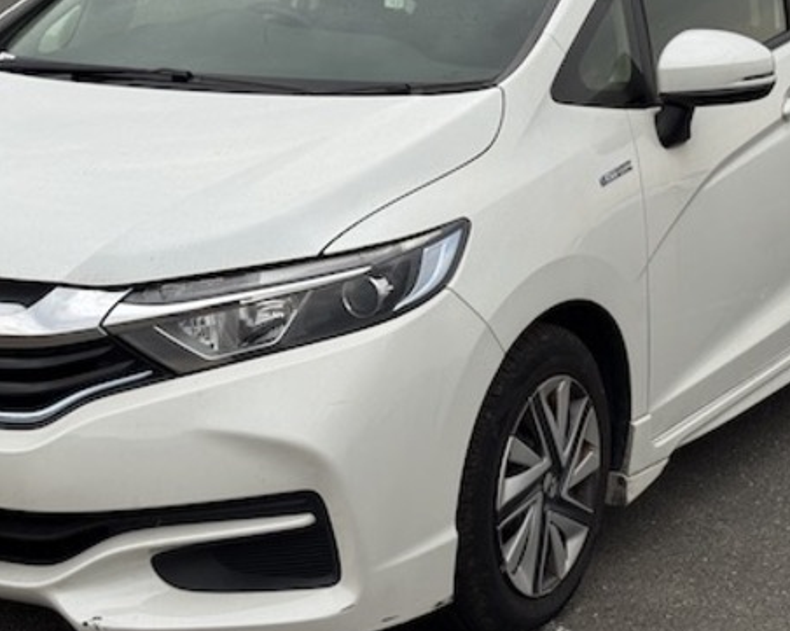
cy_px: 231
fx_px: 1939
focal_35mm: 83
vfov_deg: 18.4
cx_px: 360
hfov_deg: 23.0
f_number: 1.78
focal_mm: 6.76
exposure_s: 1/731
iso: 64
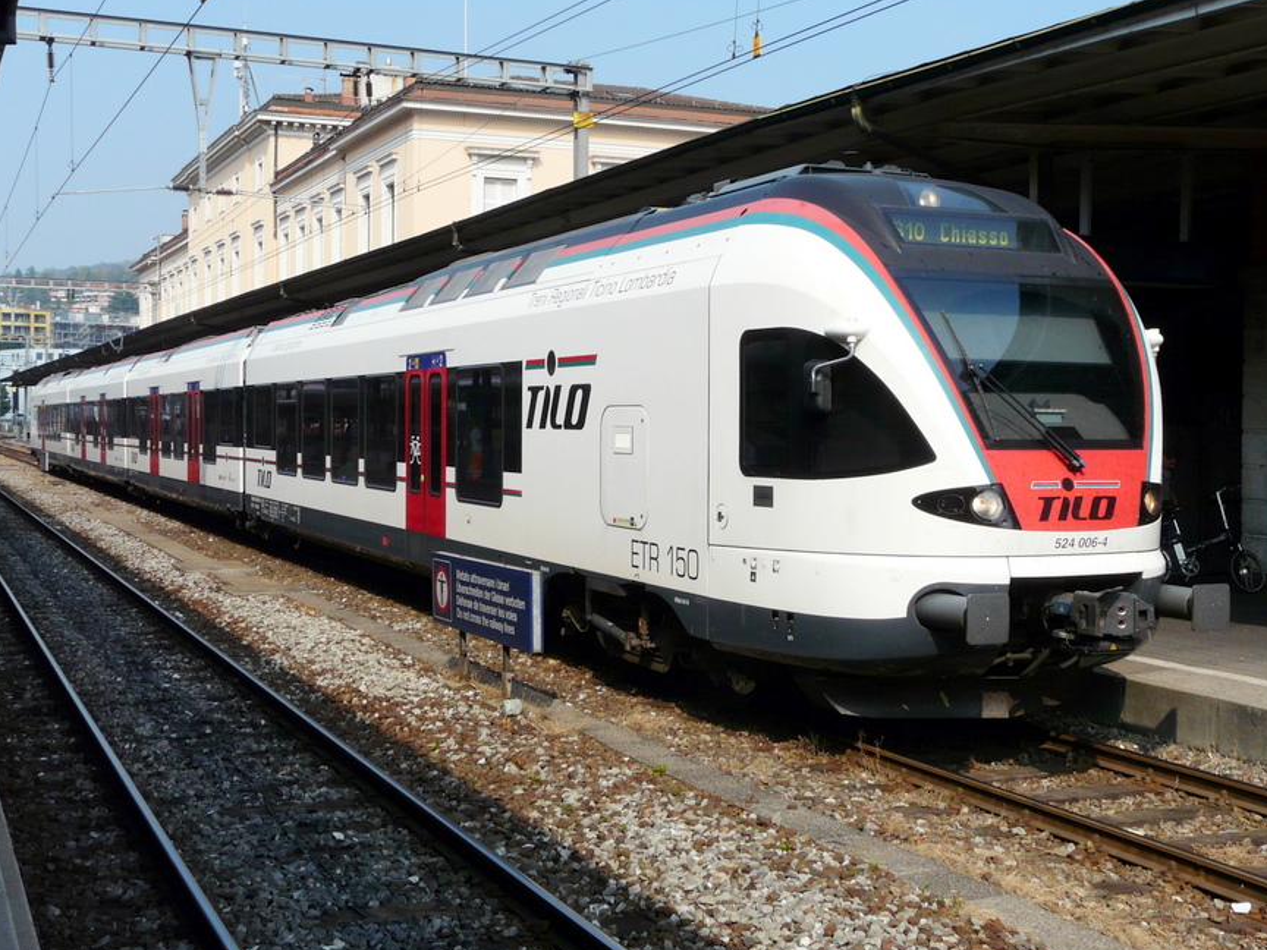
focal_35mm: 44
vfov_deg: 32.9
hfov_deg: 42.9
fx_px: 1610
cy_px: 440
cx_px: 680
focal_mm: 6.3
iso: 100
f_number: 5.6
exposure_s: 1/400
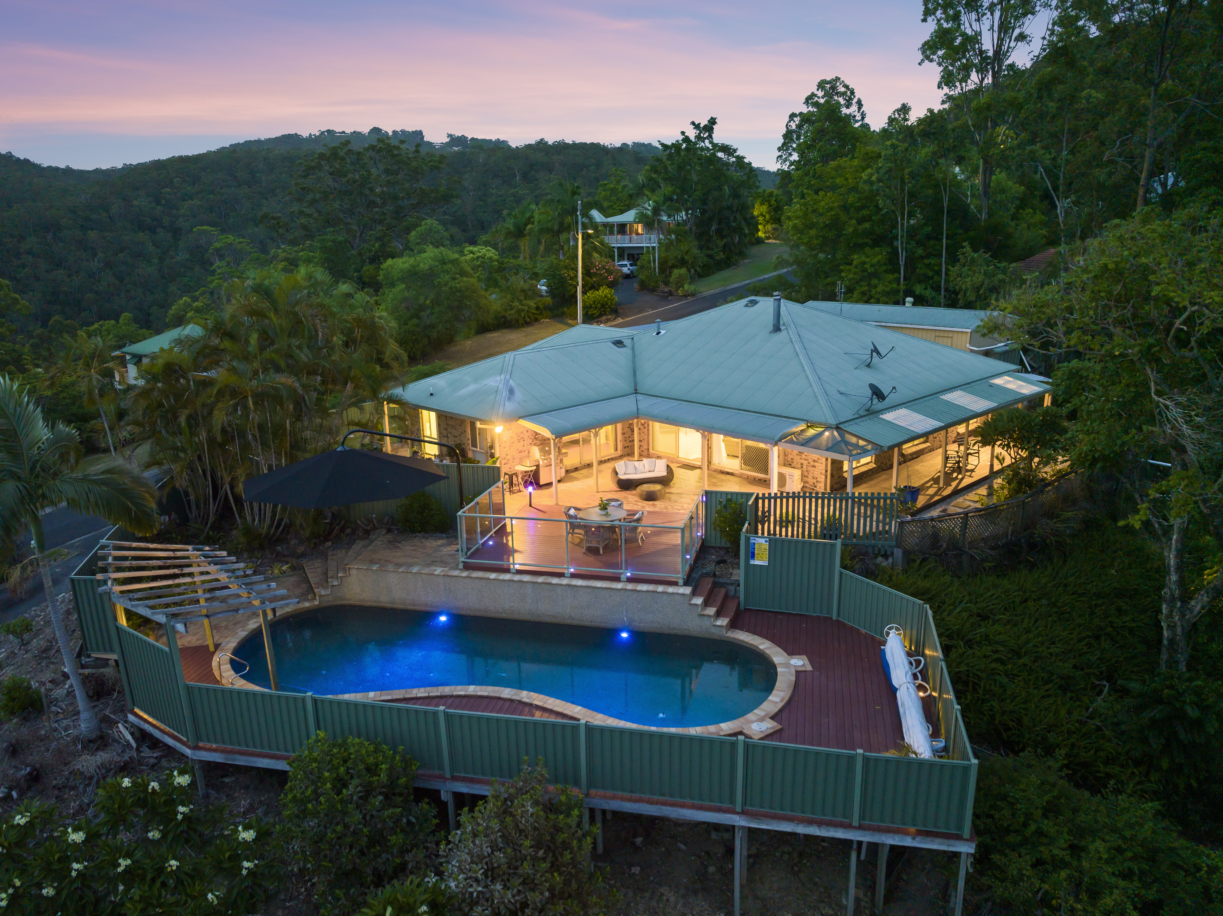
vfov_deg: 56.8
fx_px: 847
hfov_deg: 71.6
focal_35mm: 24
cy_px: 458
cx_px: 612
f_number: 2.8
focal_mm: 12.29
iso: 1570
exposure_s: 1/13
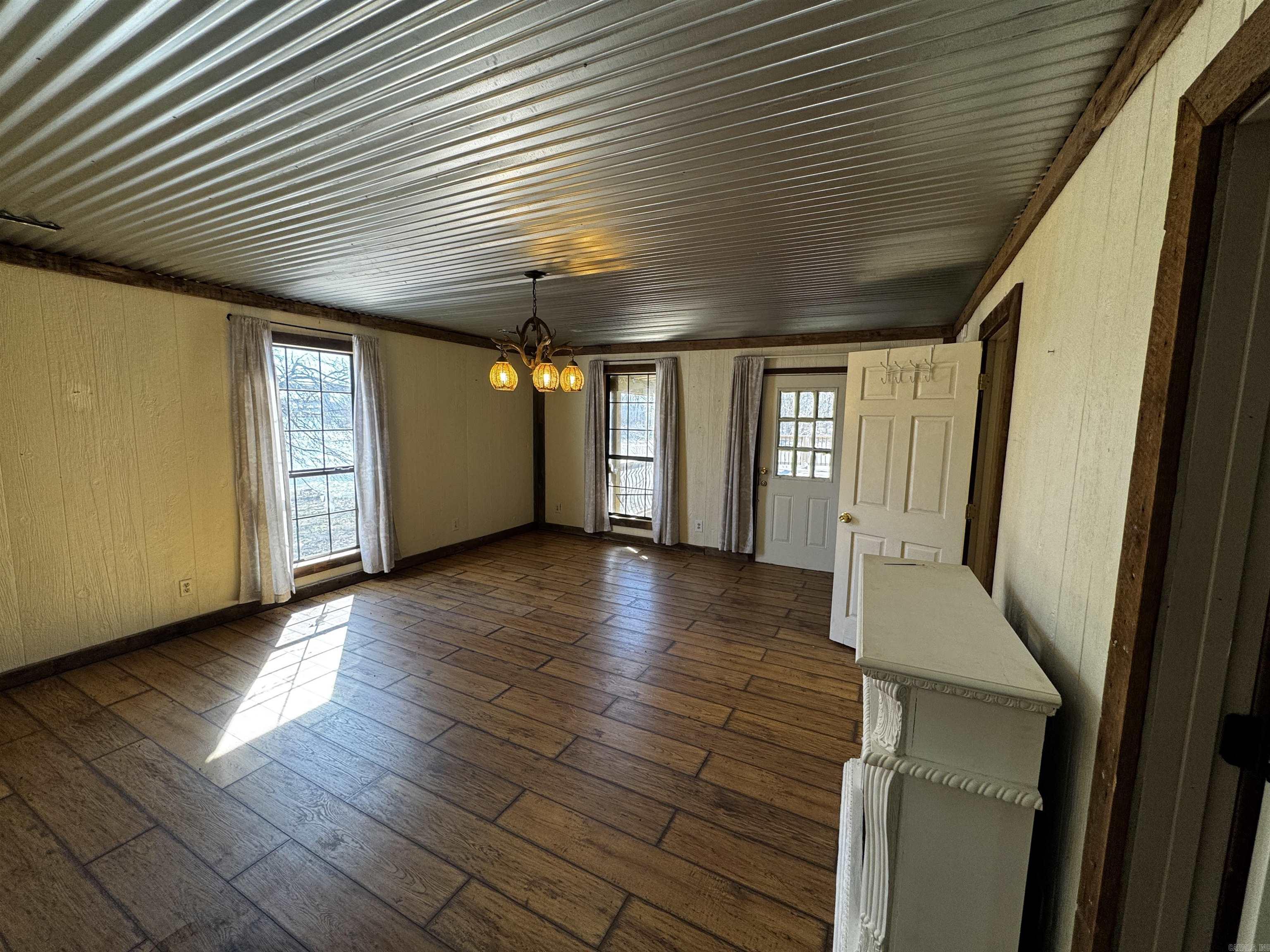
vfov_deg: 85.7
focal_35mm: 14
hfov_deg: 102.1
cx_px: 635
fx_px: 514
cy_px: 476
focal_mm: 2.22
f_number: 2.2
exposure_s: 1/120
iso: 125
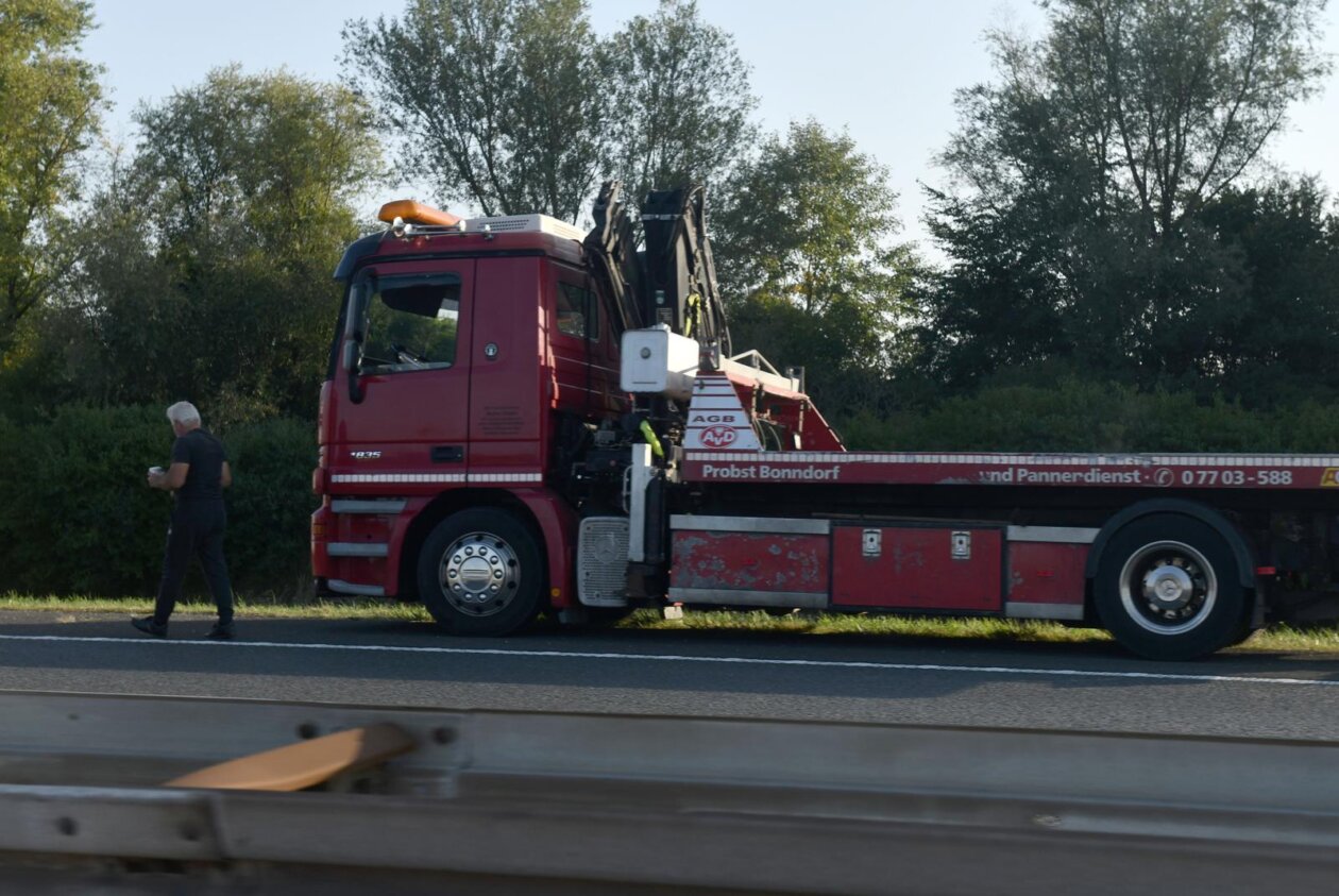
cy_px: 448
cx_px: 670
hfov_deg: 41.1
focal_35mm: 48
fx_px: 1787
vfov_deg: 28.1
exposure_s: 1/1000
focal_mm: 48
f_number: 5.6
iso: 200
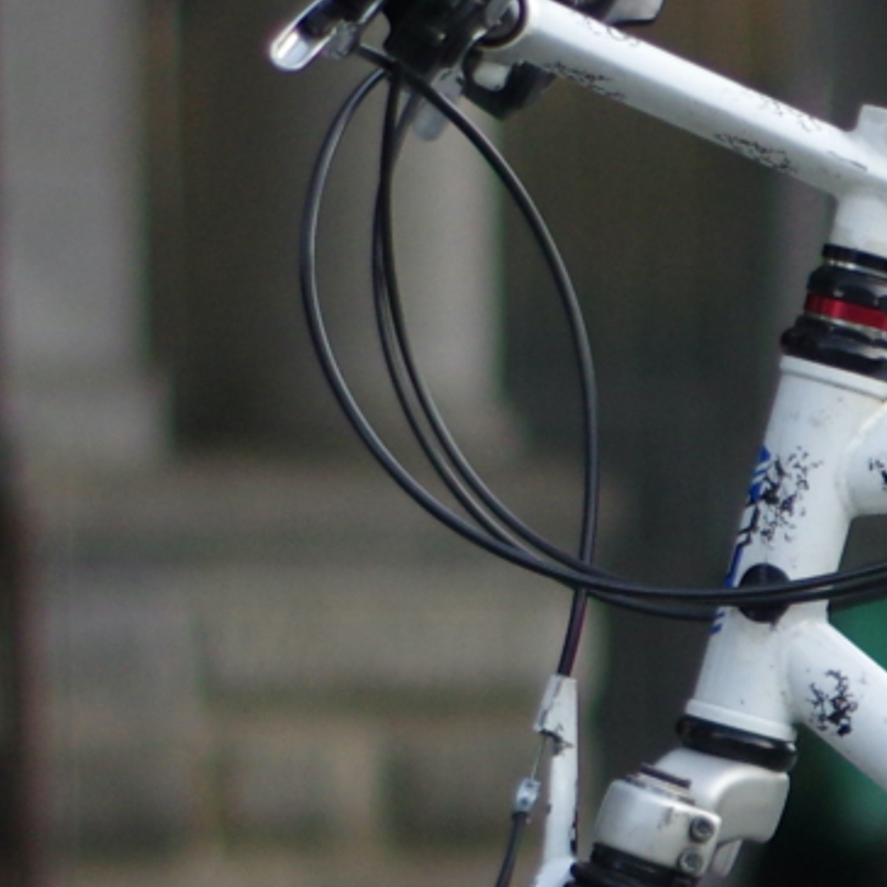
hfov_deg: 3.9
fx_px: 12988
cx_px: 1674
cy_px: 1206
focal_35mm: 448
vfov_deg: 3.9
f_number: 2.2
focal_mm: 50
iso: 400
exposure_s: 1/1250
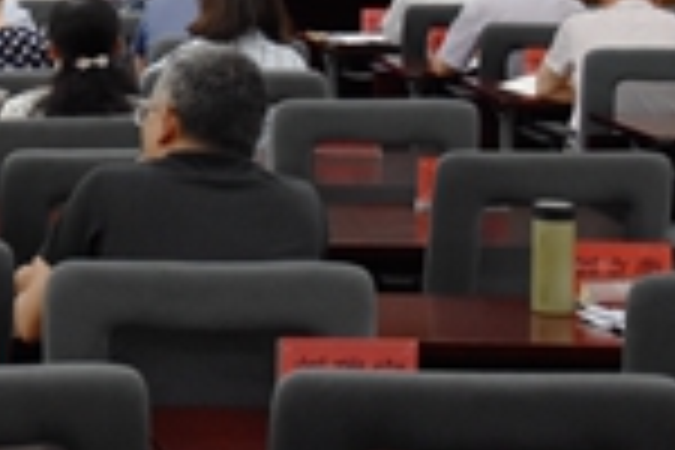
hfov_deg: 12.0
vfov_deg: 8.3
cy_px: -76
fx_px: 3056
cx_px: -374
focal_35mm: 163
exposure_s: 1/40
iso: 1600
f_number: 4.2
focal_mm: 34
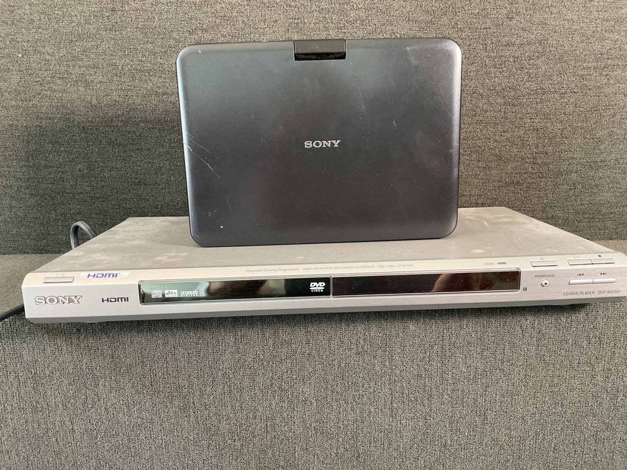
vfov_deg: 48.2
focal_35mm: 29
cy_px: 235
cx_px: 314
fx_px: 525
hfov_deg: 61.7
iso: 160
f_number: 1.8
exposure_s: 1/60
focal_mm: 3
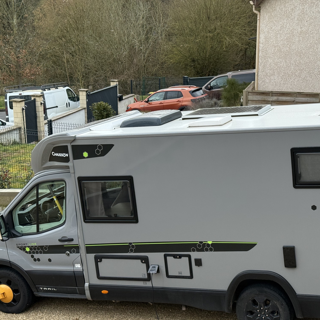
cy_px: 161
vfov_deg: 30.0
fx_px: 596
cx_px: 213
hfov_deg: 29.8
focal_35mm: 57
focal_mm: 6.76
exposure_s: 1/72
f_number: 1.78
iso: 125
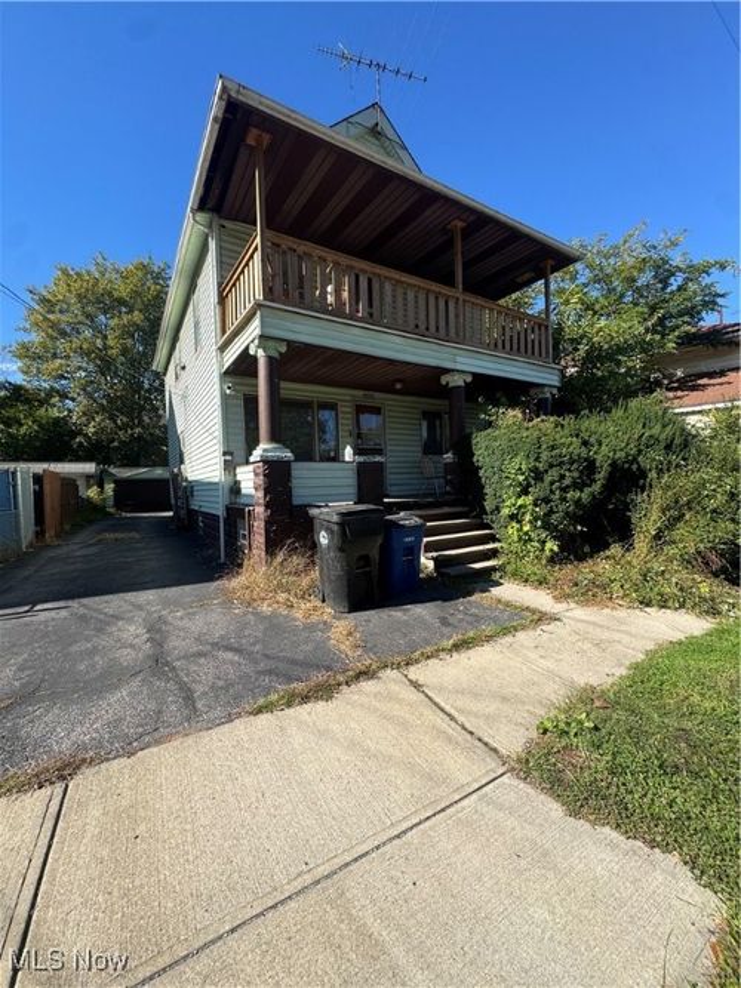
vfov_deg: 102.1
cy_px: 494
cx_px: 370
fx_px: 400
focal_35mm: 14
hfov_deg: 85.7
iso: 50
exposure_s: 1/720
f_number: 2.2
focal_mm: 2.22
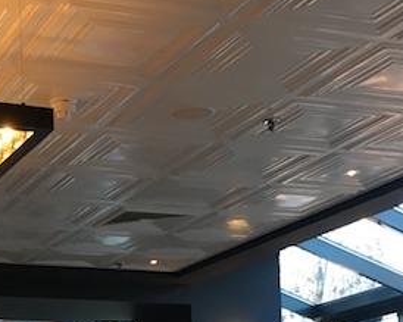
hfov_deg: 20.4
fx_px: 1109
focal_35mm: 93
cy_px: 415
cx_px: 76
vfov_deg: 15.7
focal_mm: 4.15
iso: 40
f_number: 2.2
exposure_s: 1/33
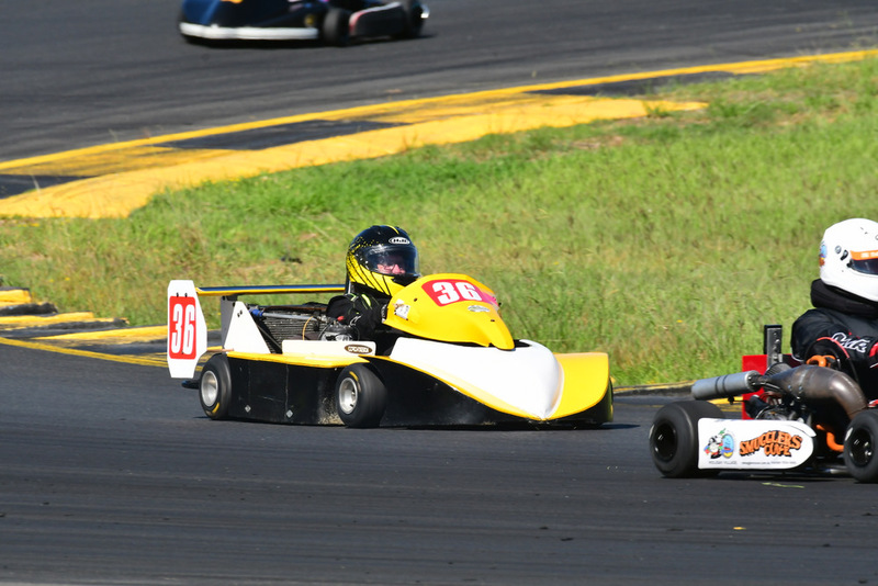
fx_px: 16468
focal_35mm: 675
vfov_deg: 2.0
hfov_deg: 3.1
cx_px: 439
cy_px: 293
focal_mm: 450
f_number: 11
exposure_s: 1/640
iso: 500
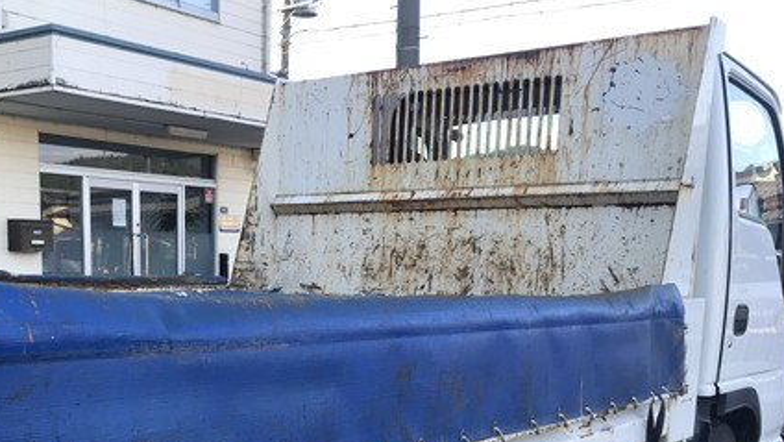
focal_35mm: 46
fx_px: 957
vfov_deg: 25.1
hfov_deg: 43.4
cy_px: 411
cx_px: 213
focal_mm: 3.99
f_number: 1.8
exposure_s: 1/367
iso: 20
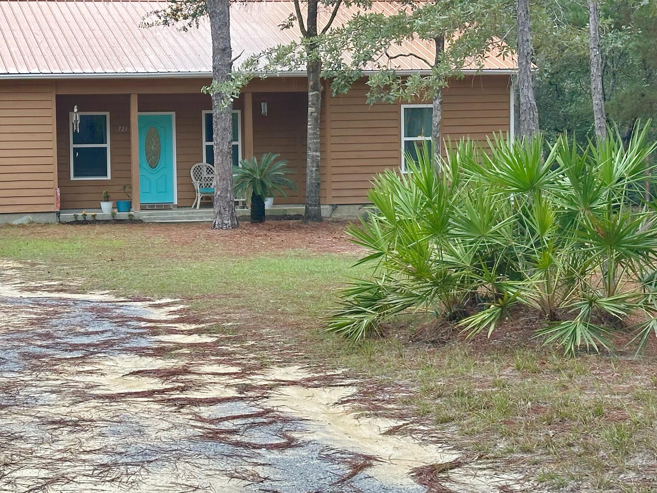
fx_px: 1518
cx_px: 144
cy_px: 227
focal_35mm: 80
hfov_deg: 24.1
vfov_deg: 18.4
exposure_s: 1/482
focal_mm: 6.86
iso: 64
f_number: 1.78
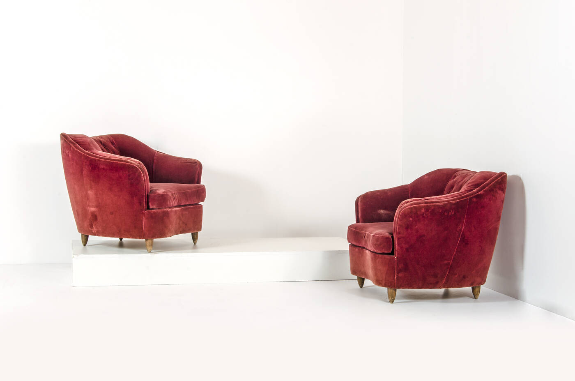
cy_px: 190
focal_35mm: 52
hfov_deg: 37.9
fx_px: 837
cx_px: 288
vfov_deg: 25.6
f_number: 16
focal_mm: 35
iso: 100
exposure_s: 1/160
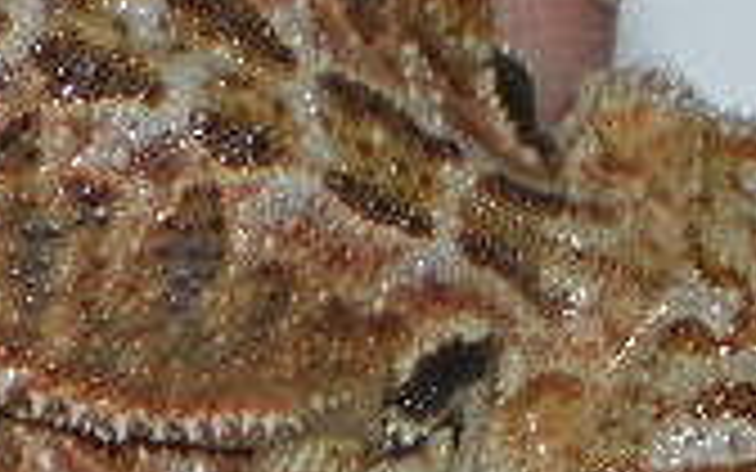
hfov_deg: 4.8
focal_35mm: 435
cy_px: 373
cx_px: -284
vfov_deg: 3.0
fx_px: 8963
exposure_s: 1/60.1
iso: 50
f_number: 4.7
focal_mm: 14.1
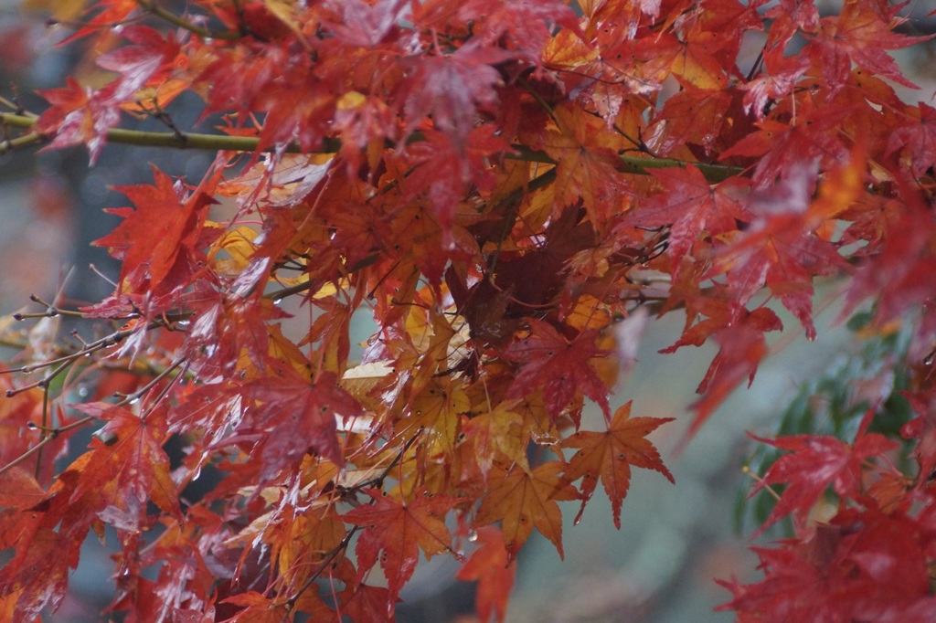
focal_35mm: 300
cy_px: 312
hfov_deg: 6.9
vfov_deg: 4.6
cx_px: 468
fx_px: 7797
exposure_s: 1/125
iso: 1600
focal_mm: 200
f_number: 6.3
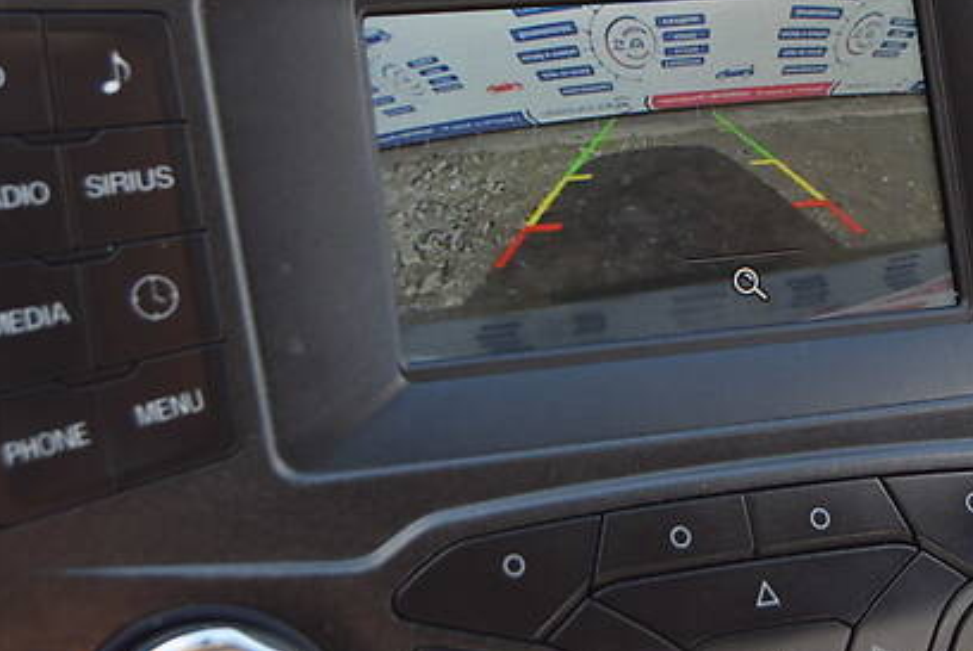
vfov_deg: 13.7
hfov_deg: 20.3
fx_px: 2706
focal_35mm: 100
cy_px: 180
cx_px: 639
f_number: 5.6
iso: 400
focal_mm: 34
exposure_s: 1/125
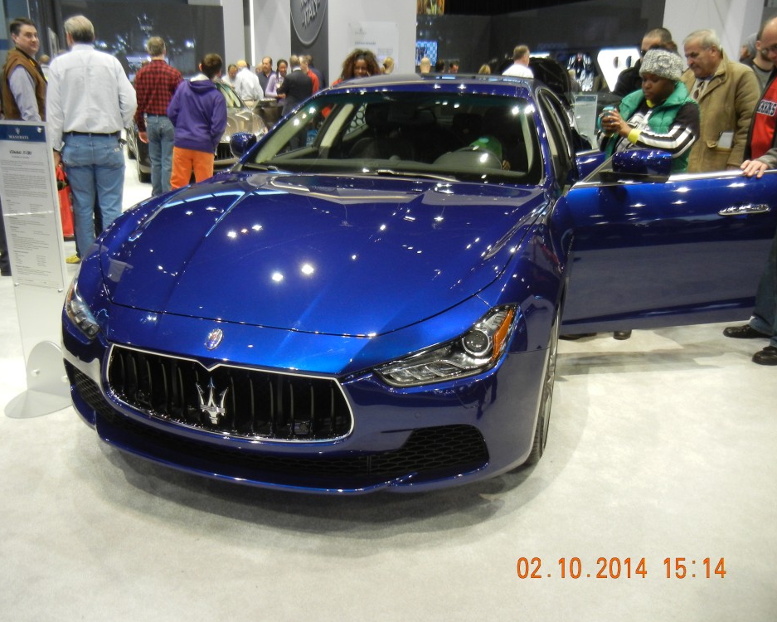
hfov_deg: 55.6
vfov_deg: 45.8
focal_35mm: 32
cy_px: 316
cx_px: 353
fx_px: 736
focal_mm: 5.4
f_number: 3.5
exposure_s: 1/48.6
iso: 400
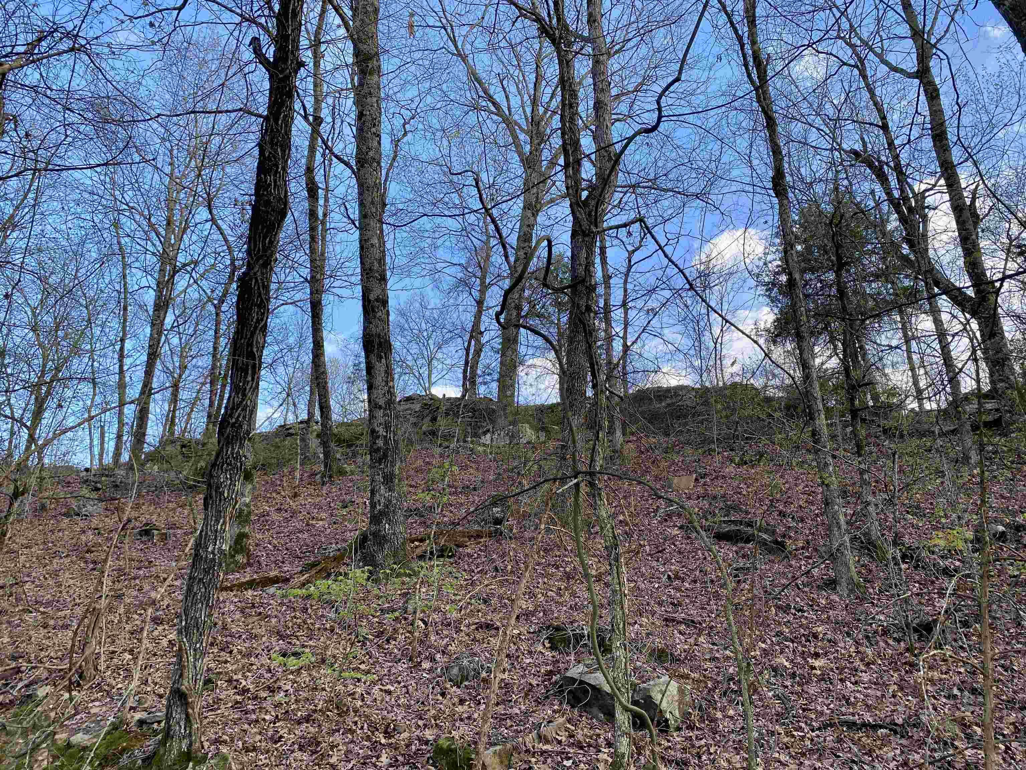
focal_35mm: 26
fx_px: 771
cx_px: 513
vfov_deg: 53.1
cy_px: 385
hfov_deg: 67.3
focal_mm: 4.25
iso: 32
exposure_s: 1/359
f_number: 1.8
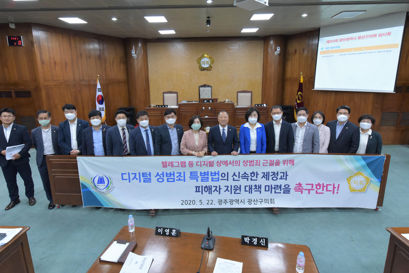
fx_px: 227
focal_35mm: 20
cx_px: 199
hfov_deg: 83.9
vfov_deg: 61.9
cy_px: 125
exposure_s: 1/125
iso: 4000
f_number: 8
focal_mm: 18
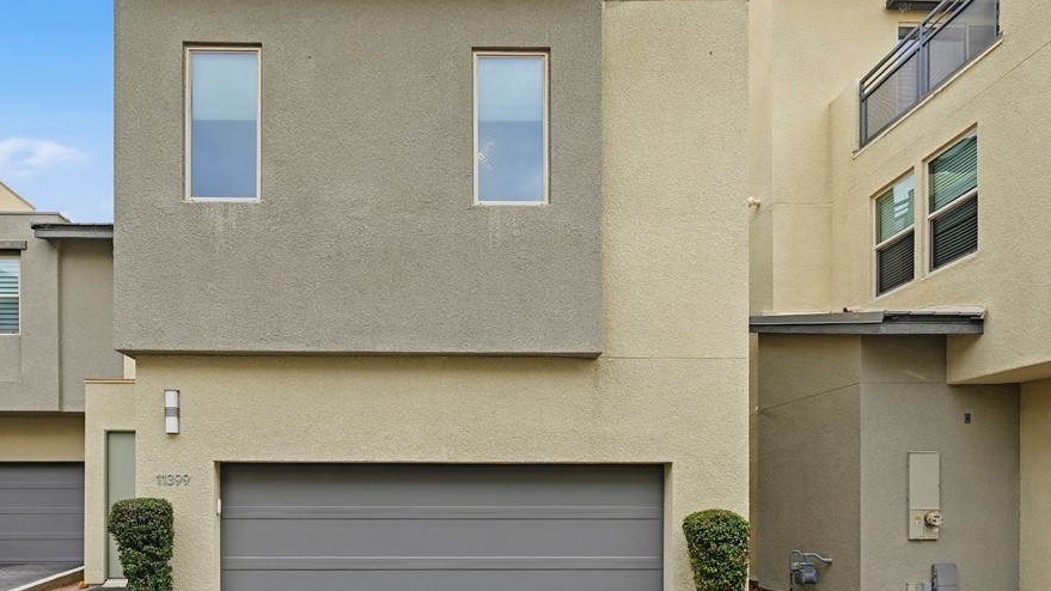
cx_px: 438
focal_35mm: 22
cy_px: 341
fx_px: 613
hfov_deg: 80.5
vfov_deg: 51.3
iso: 100
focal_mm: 17
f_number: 9
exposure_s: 1/400
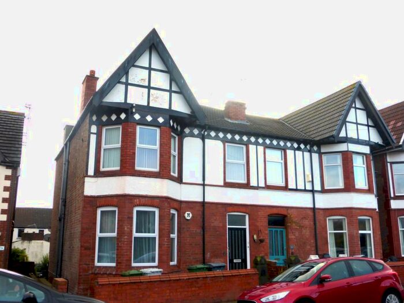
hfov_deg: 54.0
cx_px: 202
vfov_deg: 41.8
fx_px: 397
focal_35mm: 34
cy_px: 152
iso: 100
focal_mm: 6.1
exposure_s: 1/400
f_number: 3.7
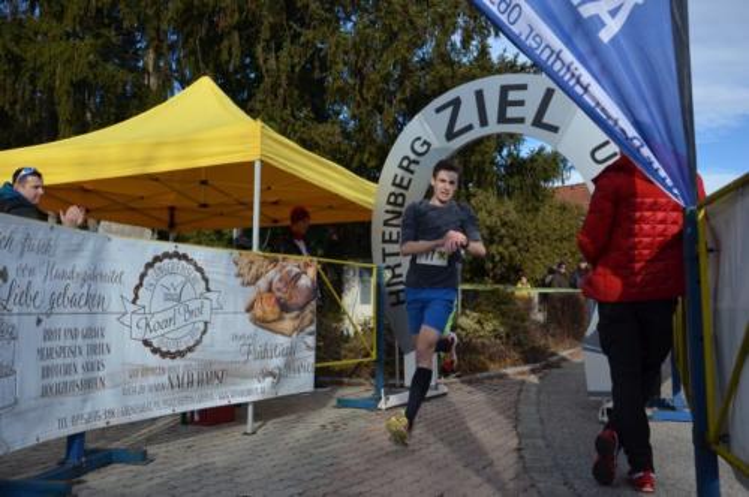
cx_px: 374
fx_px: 748
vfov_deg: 36.8
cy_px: 248
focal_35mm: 36
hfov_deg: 53.2
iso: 400
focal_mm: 24
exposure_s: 1/1500
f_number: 5.6
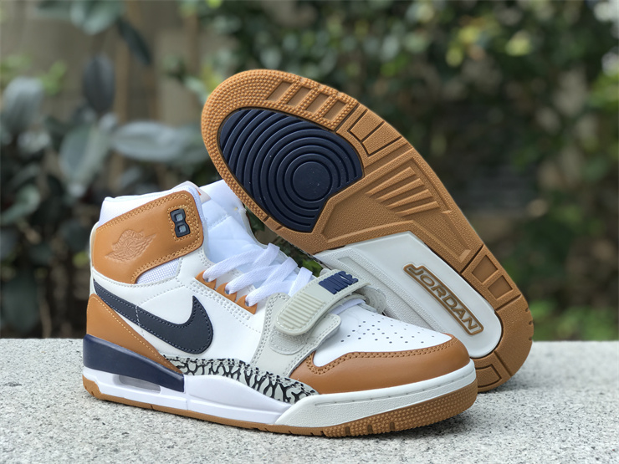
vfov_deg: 25.7
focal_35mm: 57
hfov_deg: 33.8
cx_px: 310
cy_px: 232
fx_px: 1019
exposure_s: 1/186
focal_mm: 6.6
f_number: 2.8
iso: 20
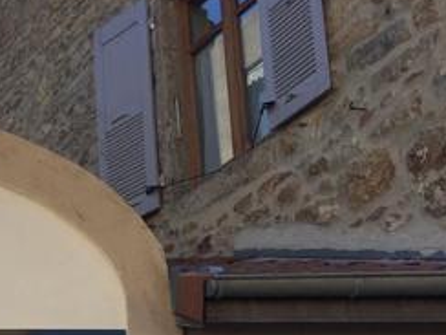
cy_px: 448
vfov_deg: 14.8
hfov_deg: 18.2
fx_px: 1224
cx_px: -234
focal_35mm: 95
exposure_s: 1/920
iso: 32
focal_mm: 4.15
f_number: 2.2
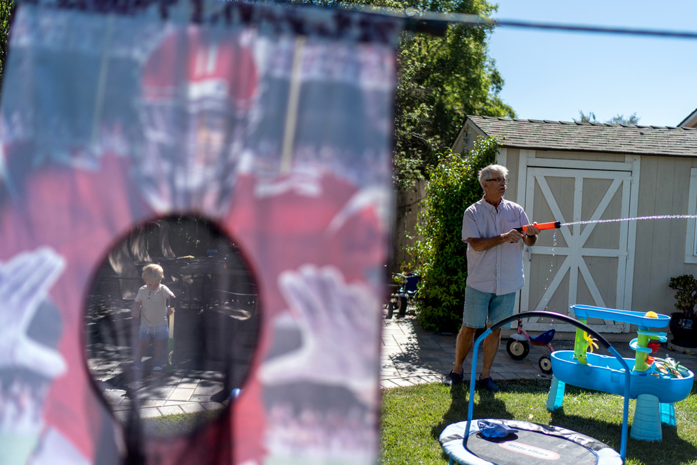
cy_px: 232
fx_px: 678
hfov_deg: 54.4
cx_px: 348
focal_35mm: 35
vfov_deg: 37.9
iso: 250
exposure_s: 1/16000
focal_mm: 35
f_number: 1.4
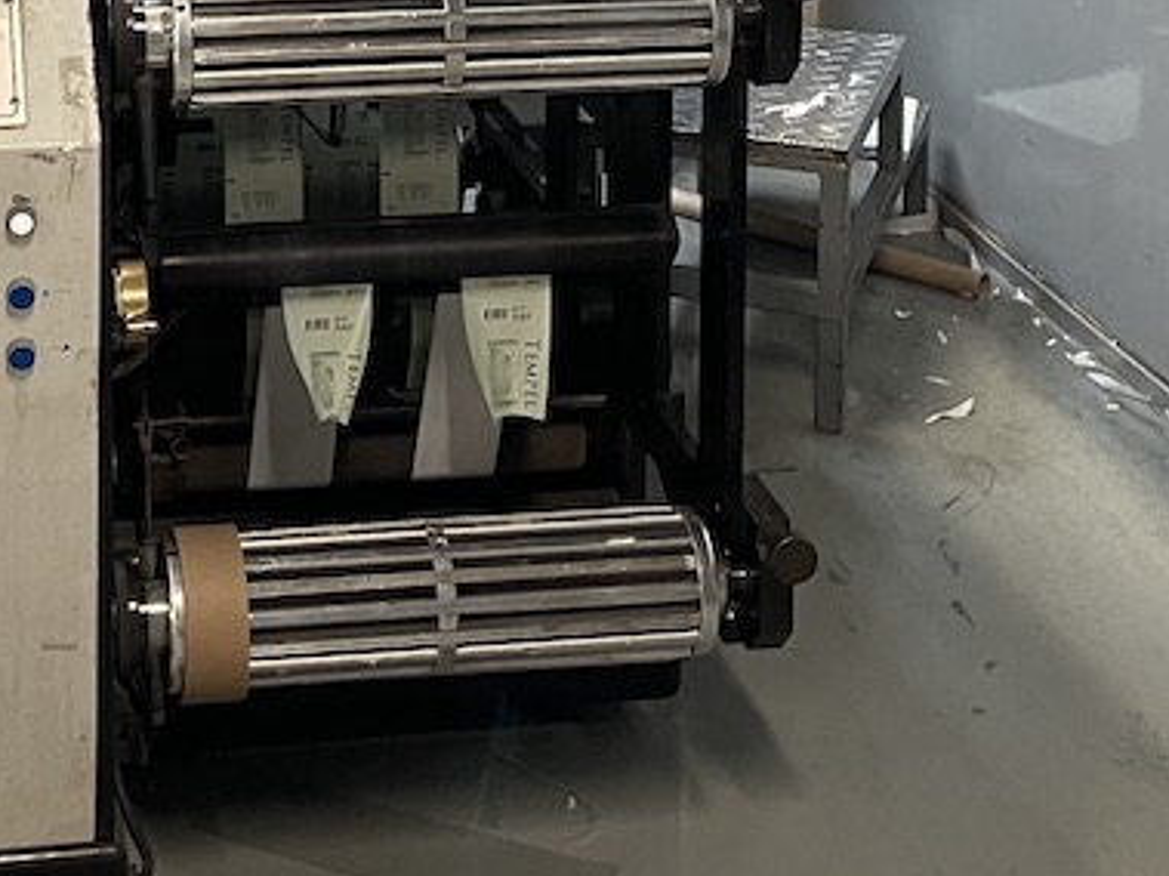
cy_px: -359
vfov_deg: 16.5
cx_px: 222
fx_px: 2802
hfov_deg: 23.2
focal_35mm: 83
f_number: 1.6
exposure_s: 1/50
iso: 125
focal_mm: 4.2
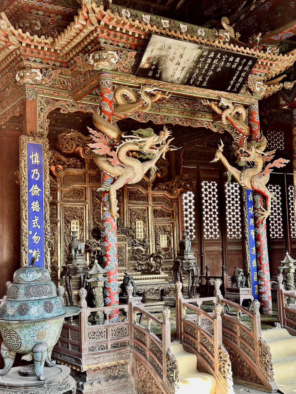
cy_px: 197
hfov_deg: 30.3
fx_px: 547
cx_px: 148
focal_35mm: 48
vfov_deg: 39.7
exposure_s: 1/82
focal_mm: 6.9
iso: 80
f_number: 1.8
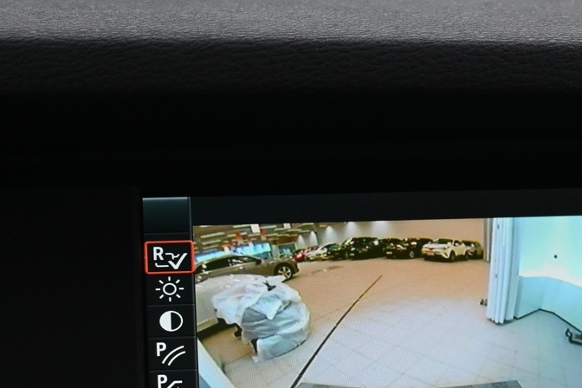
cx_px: 408
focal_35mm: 83
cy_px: 333
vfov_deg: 16.2
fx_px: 1345
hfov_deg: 24.2
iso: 900
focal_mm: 23
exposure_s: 1/40
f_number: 4.2
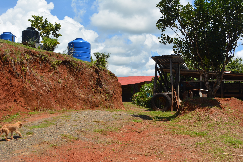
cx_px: 122
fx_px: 324
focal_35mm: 48
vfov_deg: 28.1
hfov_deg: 41.1
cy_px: 81
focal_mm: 32
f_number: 11
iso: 100
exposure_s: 1/200
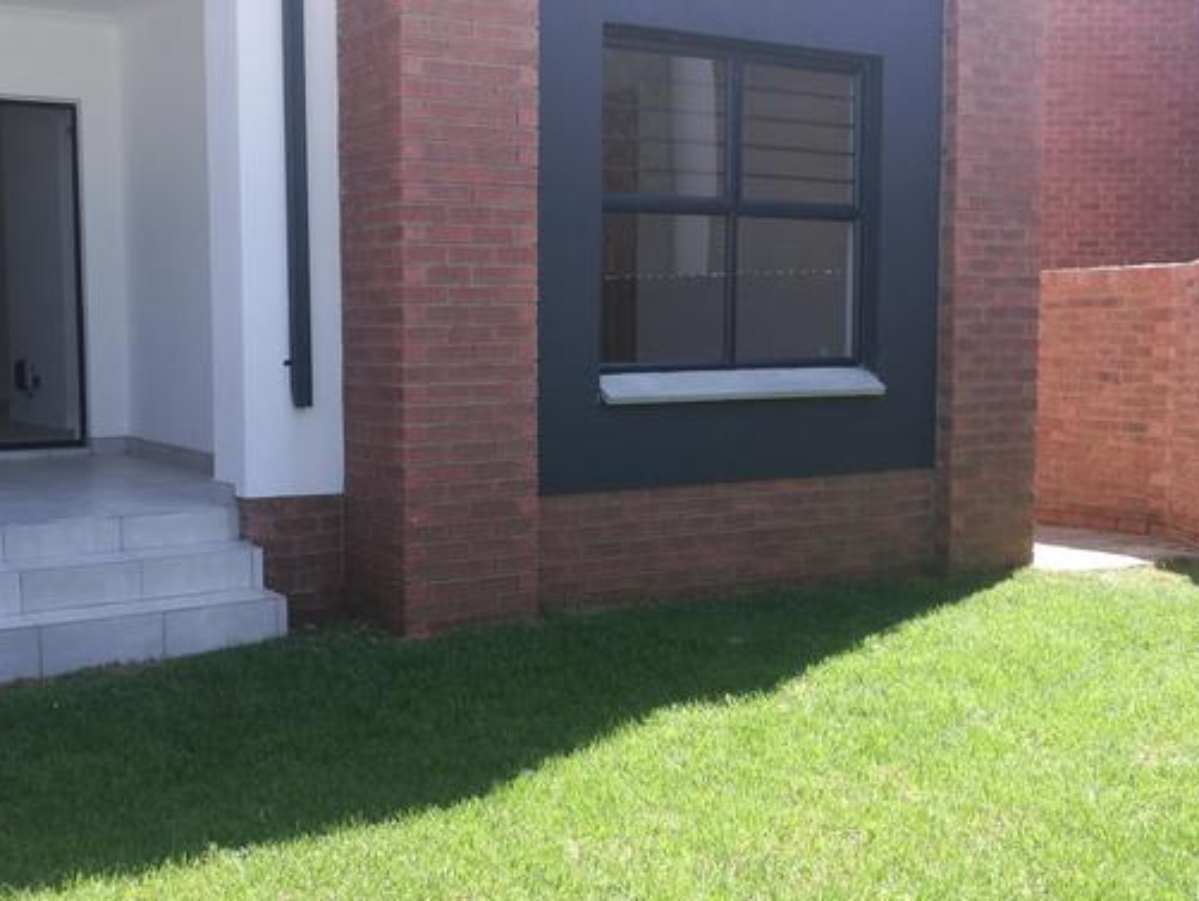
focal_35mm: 43
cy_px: 449
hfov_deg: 43.4
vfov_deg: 33.6
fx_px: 1490
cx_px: 430
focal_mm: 4.5
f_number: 2.2
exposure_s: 1/263
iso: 50
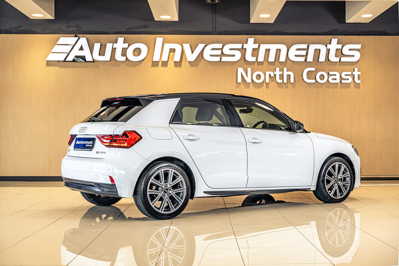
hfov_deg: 38.9
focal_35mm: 51
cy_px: 133
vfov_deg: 26.5
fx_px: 565
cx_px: 200
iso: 400
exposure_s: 1/160
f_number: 2.8
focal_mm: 51
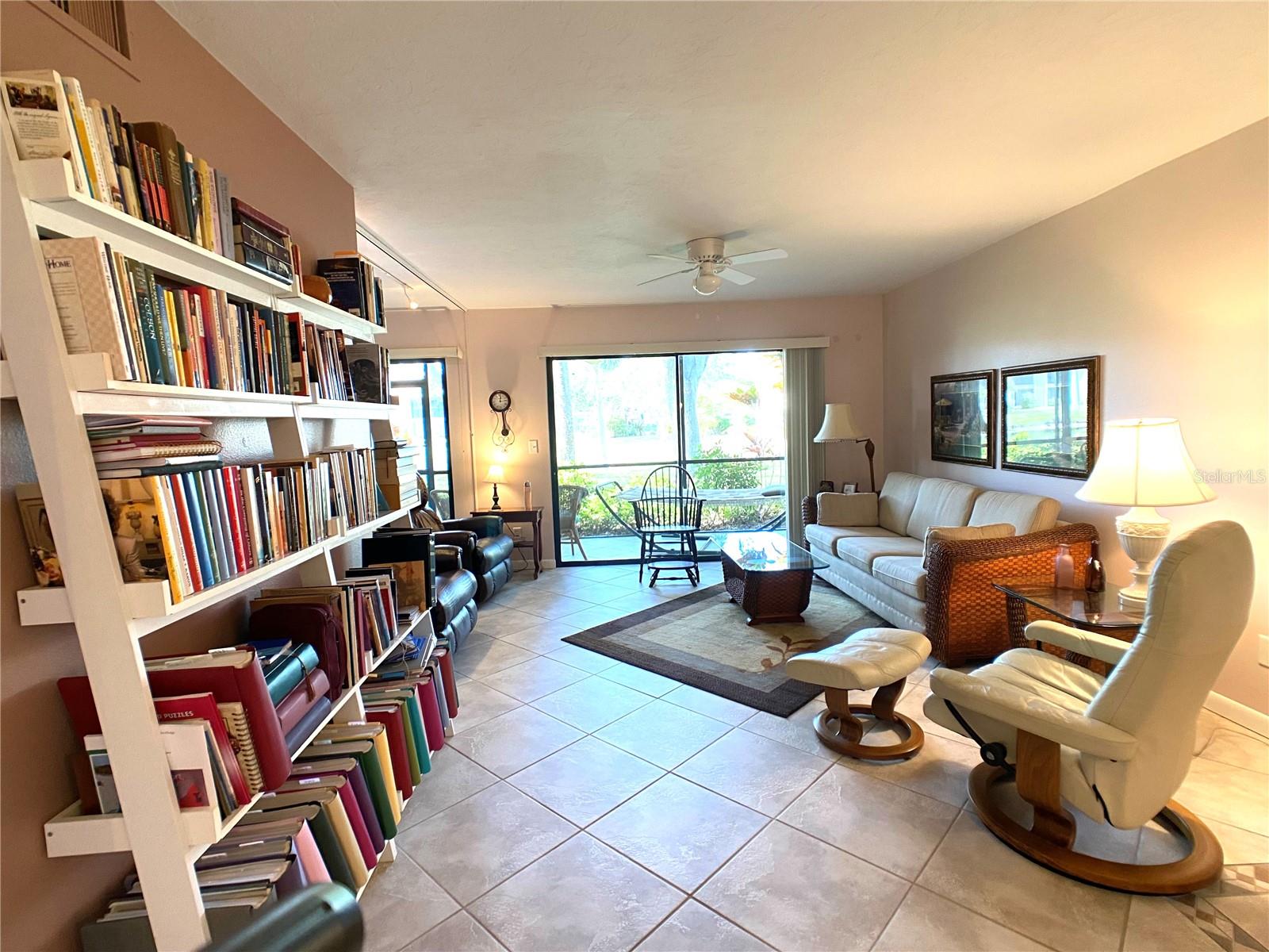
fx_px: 953
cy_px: 476
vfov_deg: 53.1
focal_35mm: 26
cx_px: 634
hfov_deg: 67.3
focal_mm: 4.25
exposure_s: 1/60
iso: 125
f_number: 1.8
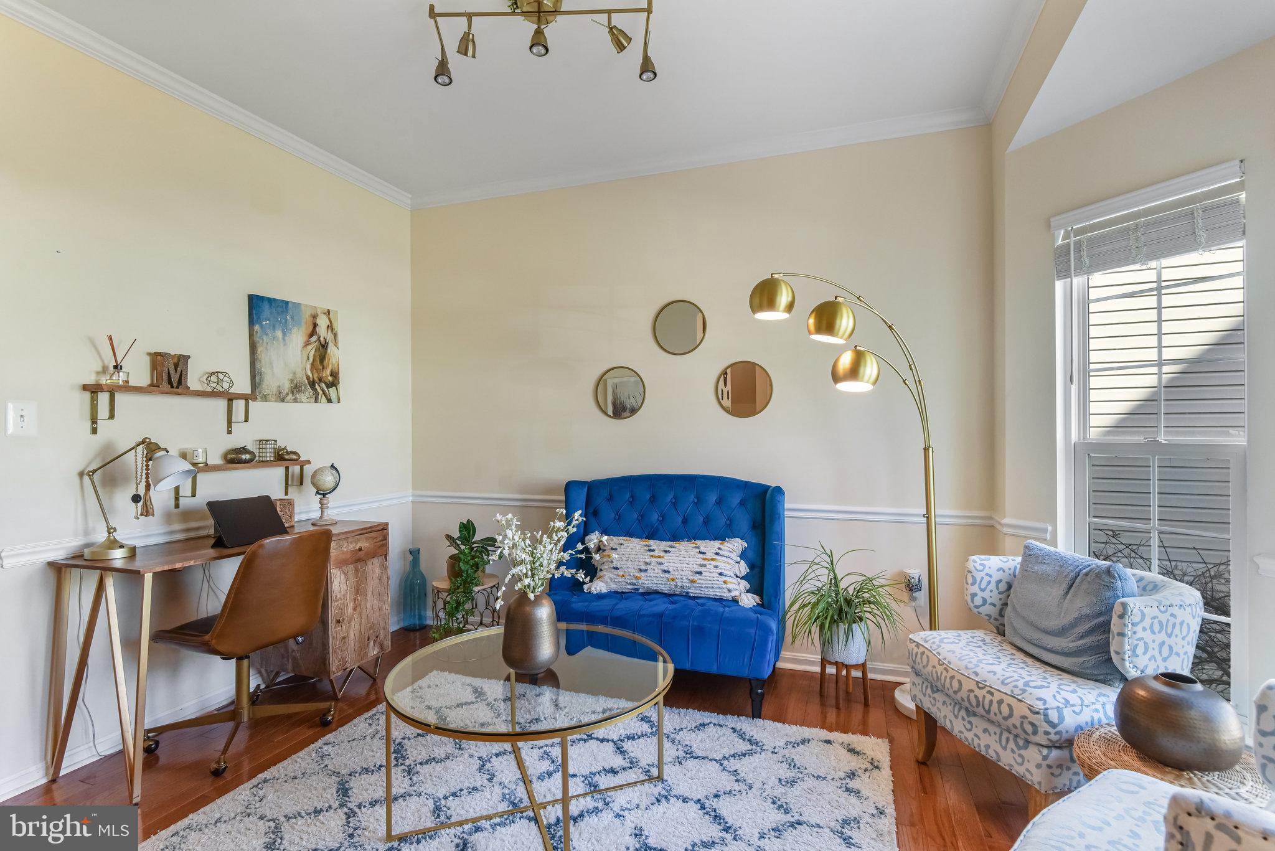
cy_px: 426
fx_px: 602
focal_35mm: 17
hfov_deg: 93.3
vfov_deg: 70.5
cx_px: 638
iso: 500
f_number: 8
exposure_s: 1/200
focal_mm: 17
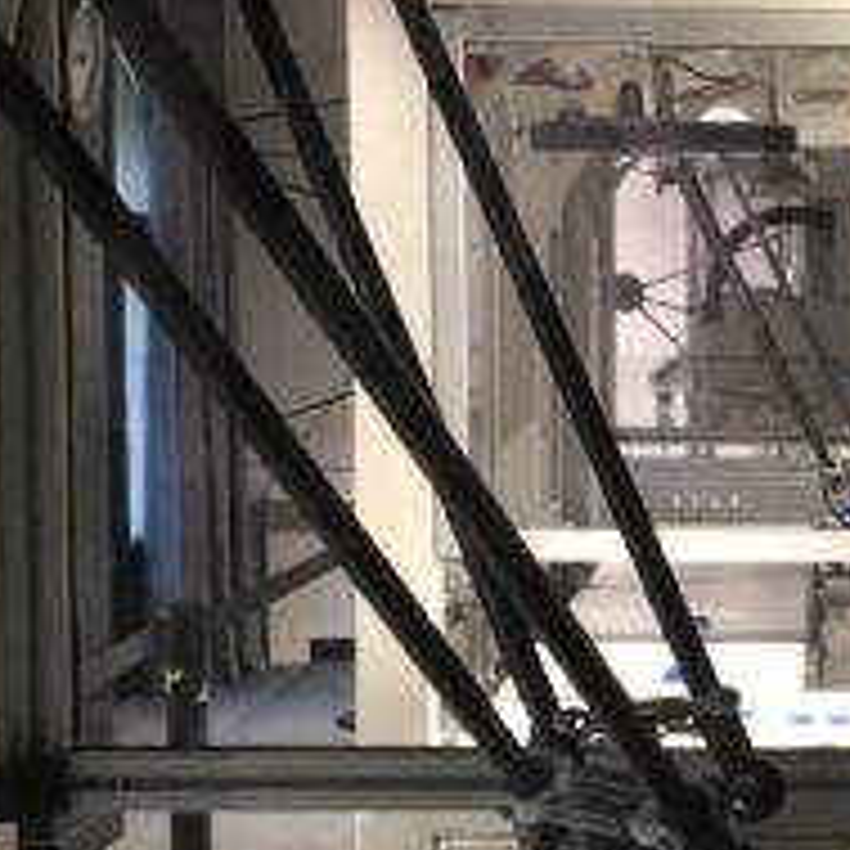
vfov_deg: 16.7
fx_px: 2889
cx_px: 976
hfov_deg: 16.2
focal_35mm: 104
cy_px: 562
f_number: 2.2
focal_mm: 4.15
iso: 200
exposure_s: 1/33
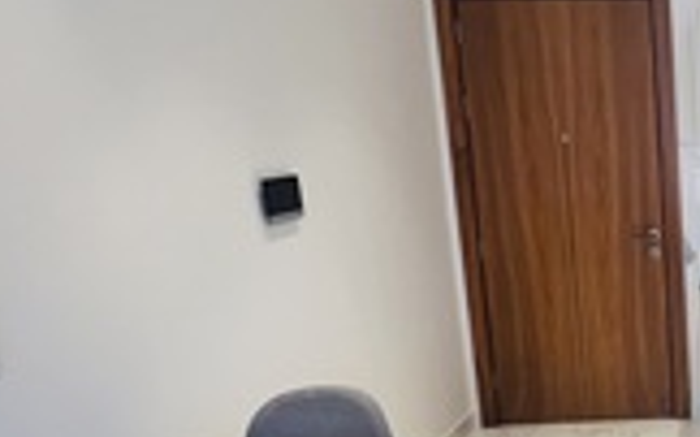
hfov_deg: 39.2
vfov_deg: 32.4
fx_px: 743
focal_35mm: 39
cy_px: 301
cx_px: 806
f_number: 1.8
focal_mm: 1.57
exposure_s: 1/50
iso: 200
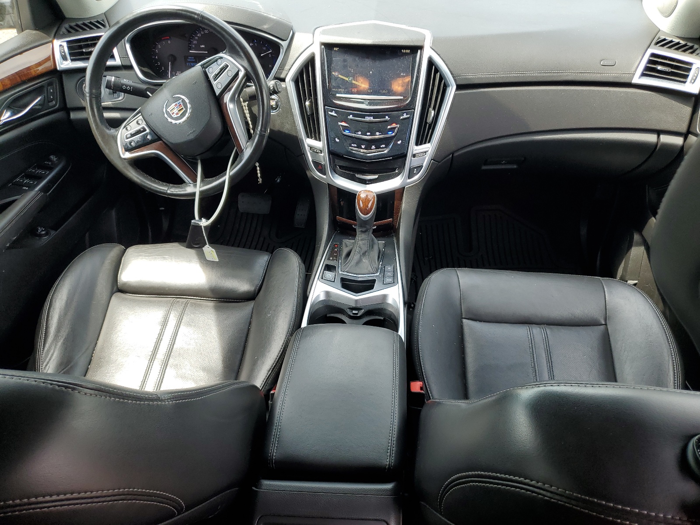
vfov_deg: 53.1
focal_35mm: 26
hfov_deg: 67.3
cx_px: 350
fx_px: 526
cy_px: 262
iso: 50
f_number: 1.5
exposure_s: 1/238
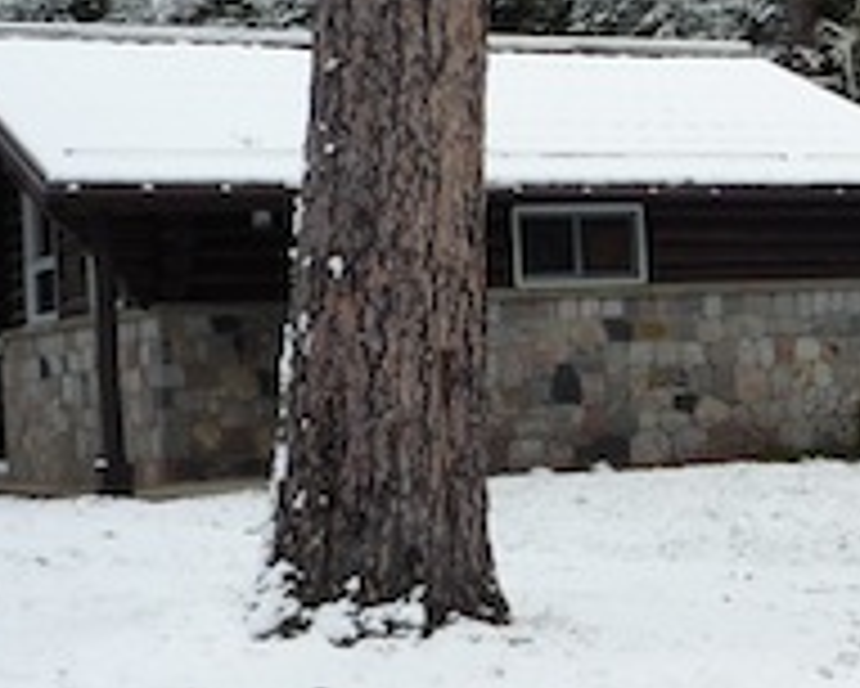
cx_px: 1049
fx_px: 2496
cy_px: 328
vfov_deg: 15.7
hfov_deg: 18.5
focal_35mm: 98
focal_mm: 5.2
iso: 100
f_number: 4
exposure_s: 1/250
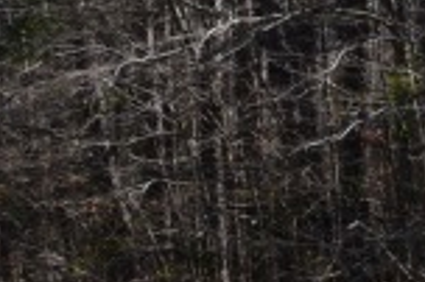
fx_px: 1710
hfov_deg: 13.7
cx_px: -109
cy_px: 233
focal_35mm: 145
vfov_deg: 9.4
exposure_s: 1/200
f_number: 10
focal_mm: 32
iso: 400
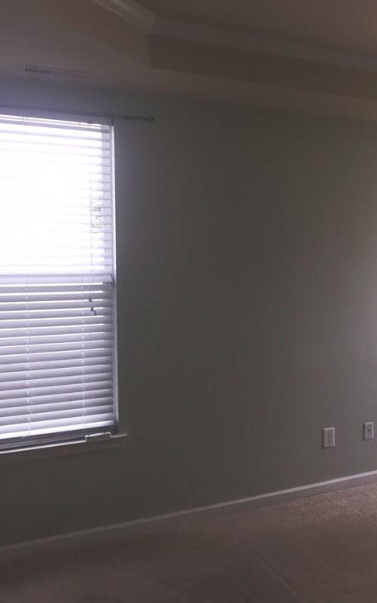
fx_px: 691
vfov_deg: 47.2
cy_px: 295
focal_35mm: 42
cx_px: 404
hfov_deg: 28.1
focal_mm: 4.15
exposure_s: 1/151
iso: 32
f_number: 2.2
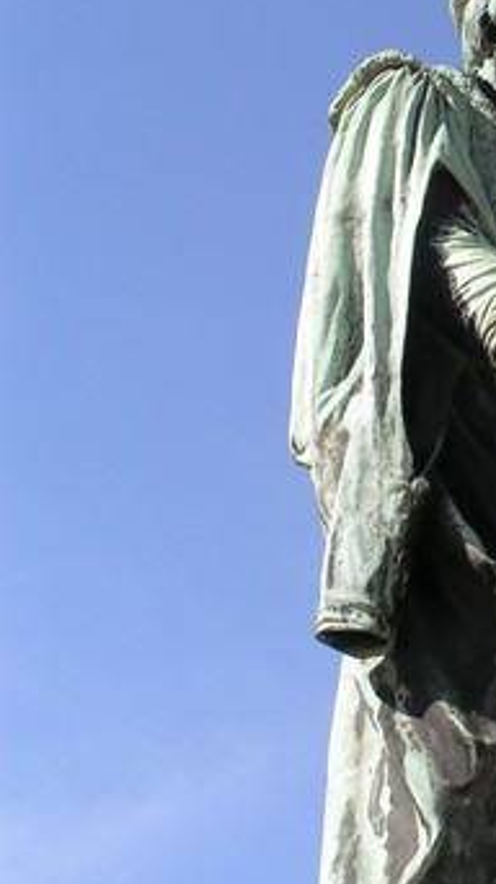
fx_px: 2880
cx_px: 592
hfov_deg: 9.7
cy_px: 366
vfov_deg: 17.4
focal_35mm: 123
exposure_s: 1/200
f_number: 6.3
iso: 50
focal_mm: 9.7
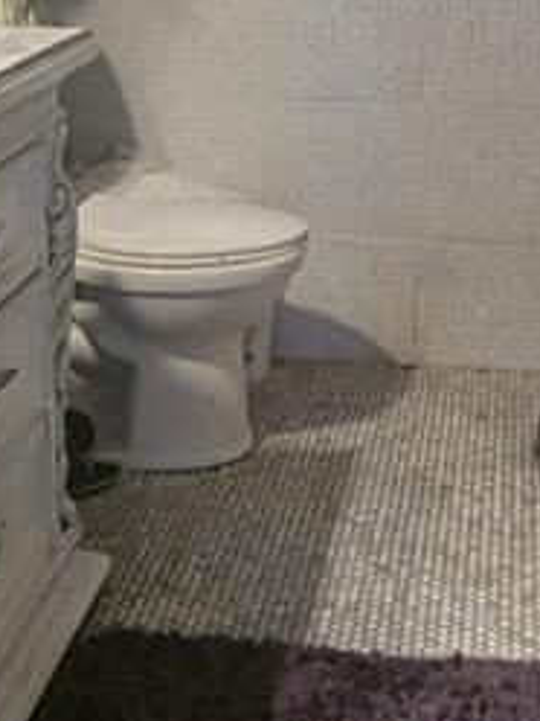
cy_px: 137
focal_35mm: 63
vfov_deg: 29.9
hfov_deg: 23.2
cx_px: 364
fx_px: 1310
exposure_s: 1/30
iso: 109
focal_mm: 1.95
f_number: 2.2
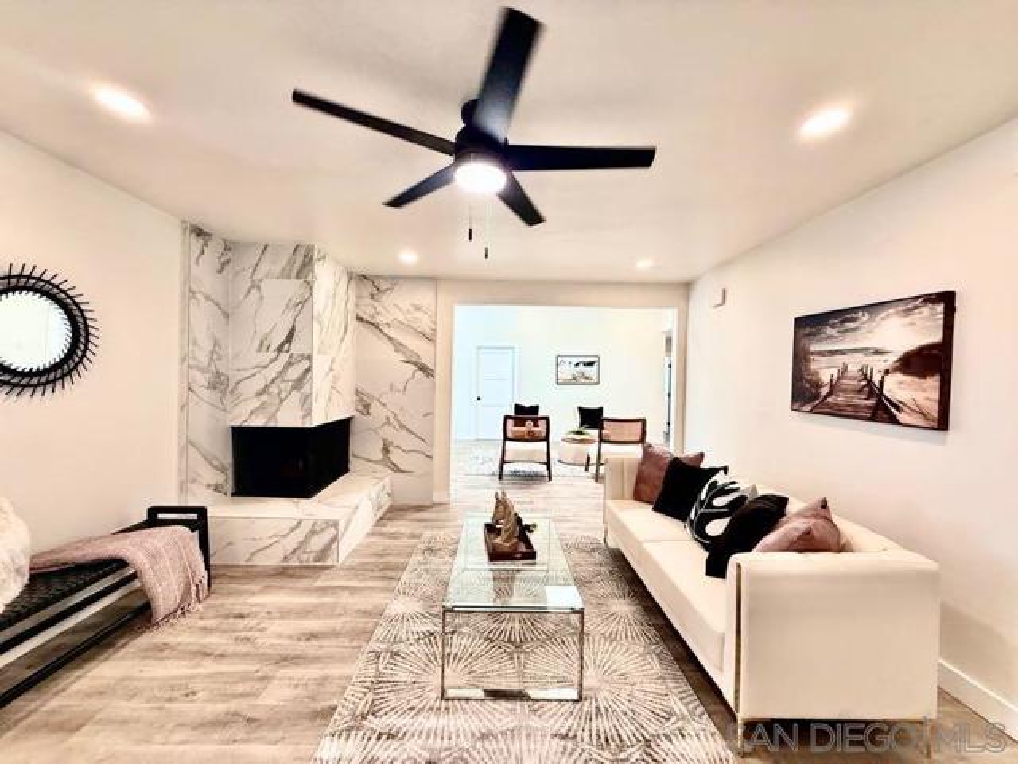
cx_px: 509
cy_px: 382
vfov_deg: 85.7
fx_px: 412
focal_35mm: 14
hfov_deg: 102.1
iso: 200
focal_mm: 2.22
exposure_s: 1/120
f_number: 2.2
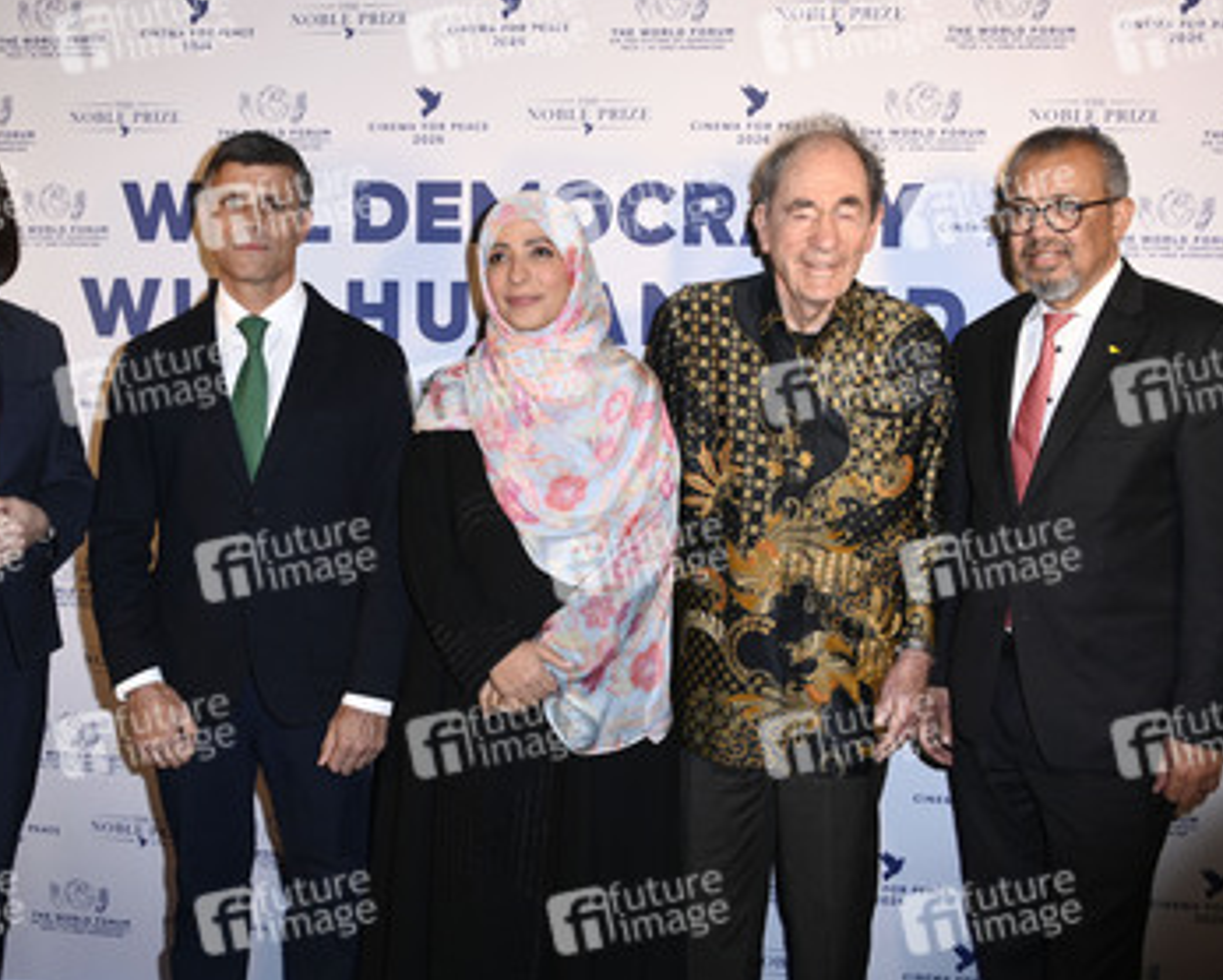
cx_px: 545
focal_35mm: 39
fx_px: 1412
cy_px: 472
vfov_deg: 38.3
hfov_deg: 46.7
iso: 800
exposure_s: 1/250
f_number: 5.6
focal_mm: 32
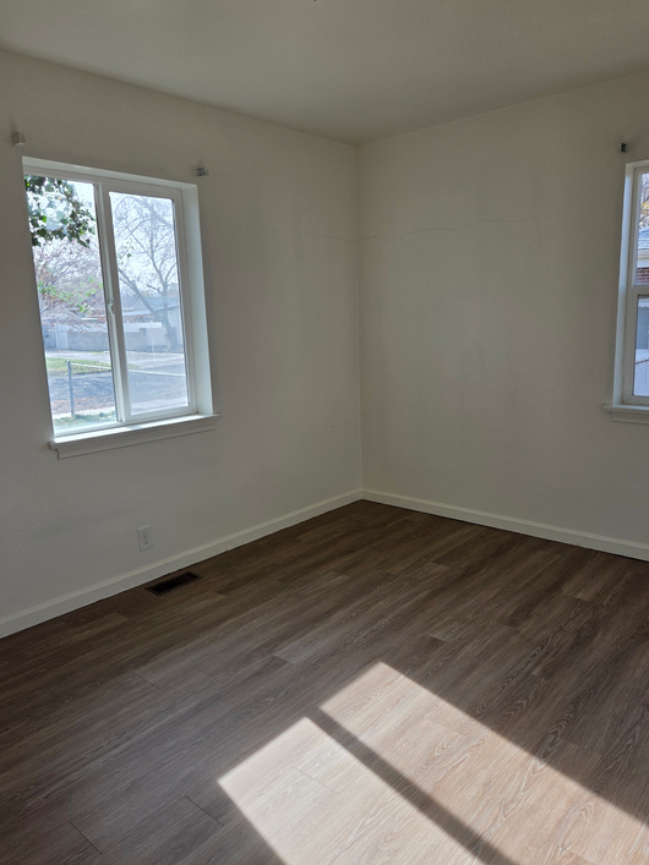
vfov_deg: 69.4
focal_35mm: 25
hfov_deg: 54.9
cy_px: 427
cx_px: 336
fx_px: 625
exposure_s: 1/871
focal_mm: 5.4
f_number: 1.8
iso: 80
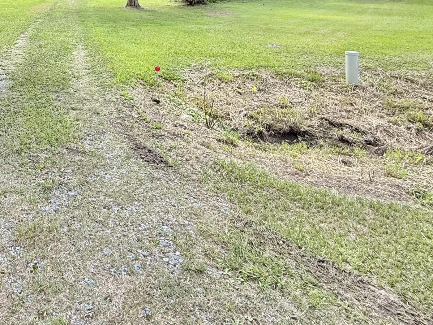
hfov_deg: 52.5
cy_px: 5
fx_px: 375
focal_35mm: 30
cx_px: 41
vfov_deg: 41.2
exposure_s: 1/514
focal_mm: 2.22
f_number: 2.2
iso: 64
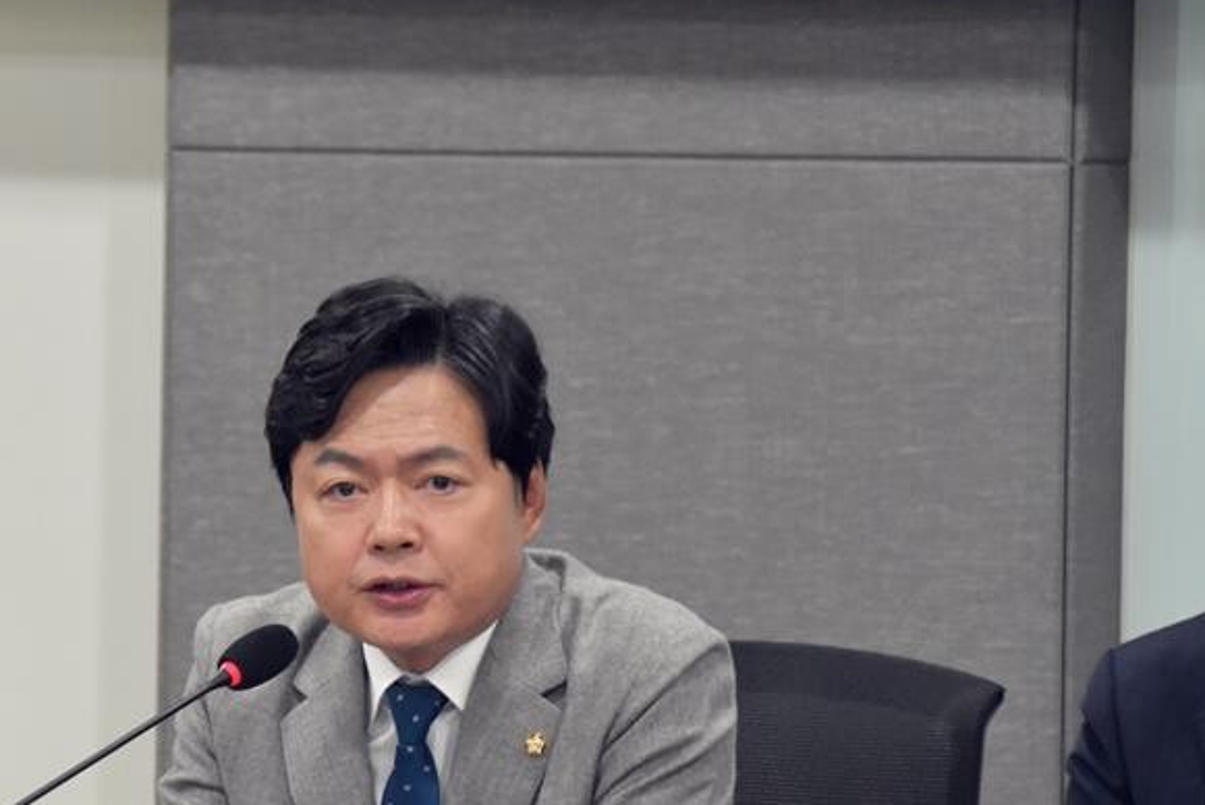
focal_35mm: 357
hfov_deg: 5.8
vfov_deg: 3.9
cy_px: 489
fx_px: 11951
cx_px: 197
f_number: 6.3
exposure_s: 1/125
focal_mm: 135
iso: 3200
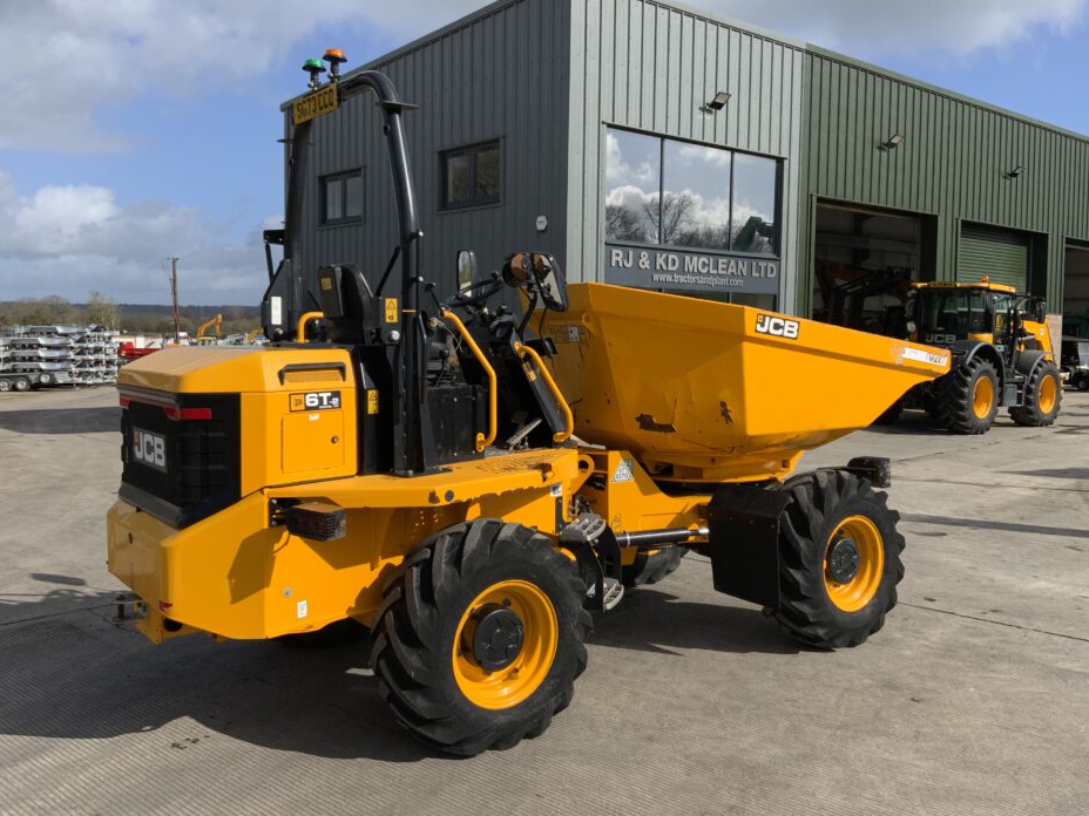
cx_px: 569
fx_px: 1007
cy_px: 373
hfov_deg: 56.8
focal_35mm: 32
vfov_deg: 44.1
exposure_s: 1/1984
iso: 16
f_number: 1.8
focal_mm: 3
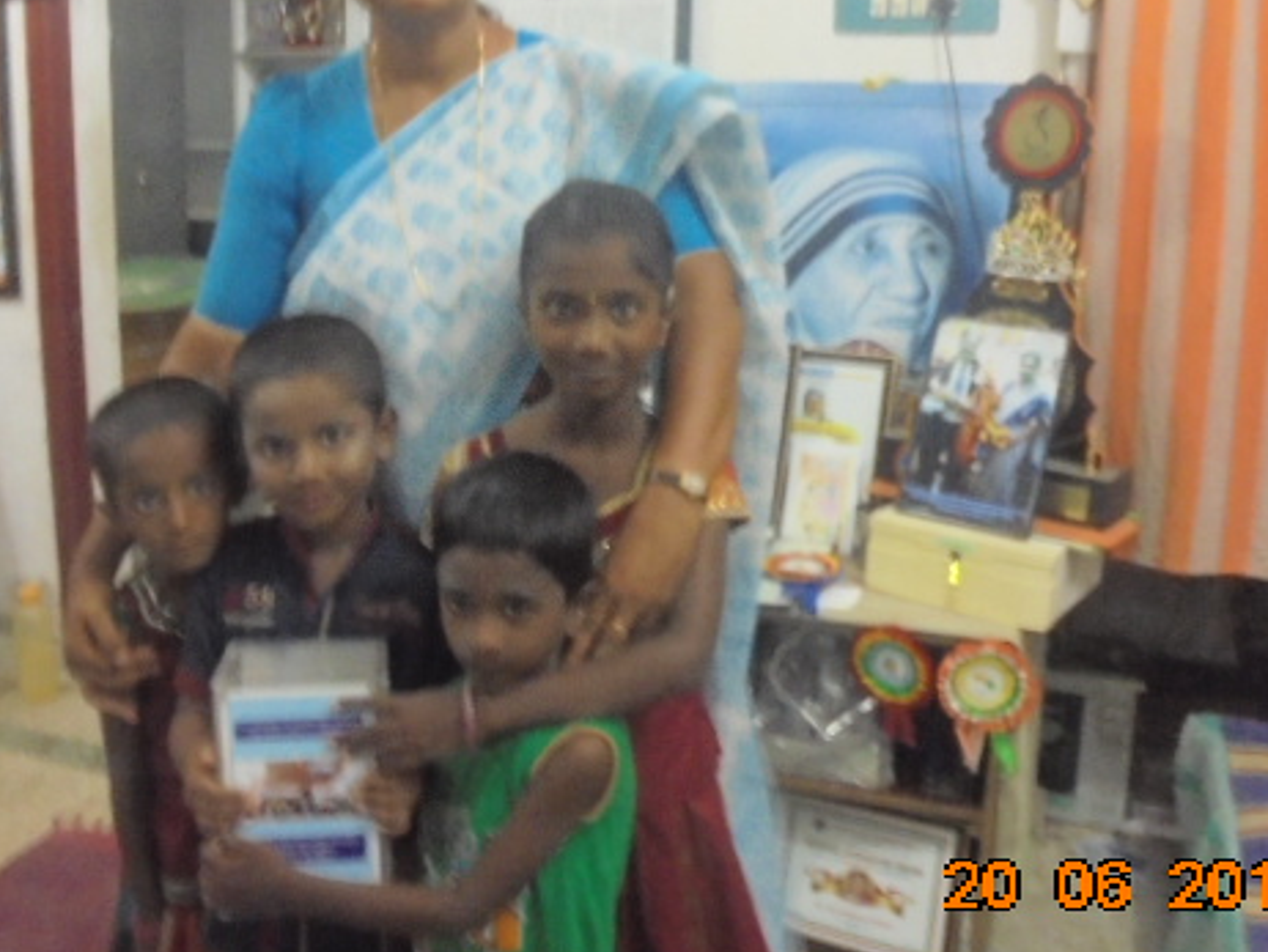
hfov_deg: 51.2
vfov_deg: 39.5
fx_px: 1319
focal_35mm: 36
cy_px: 373
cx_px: 549
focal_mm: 4.6
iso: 500
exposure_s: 1/4
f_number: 3.5
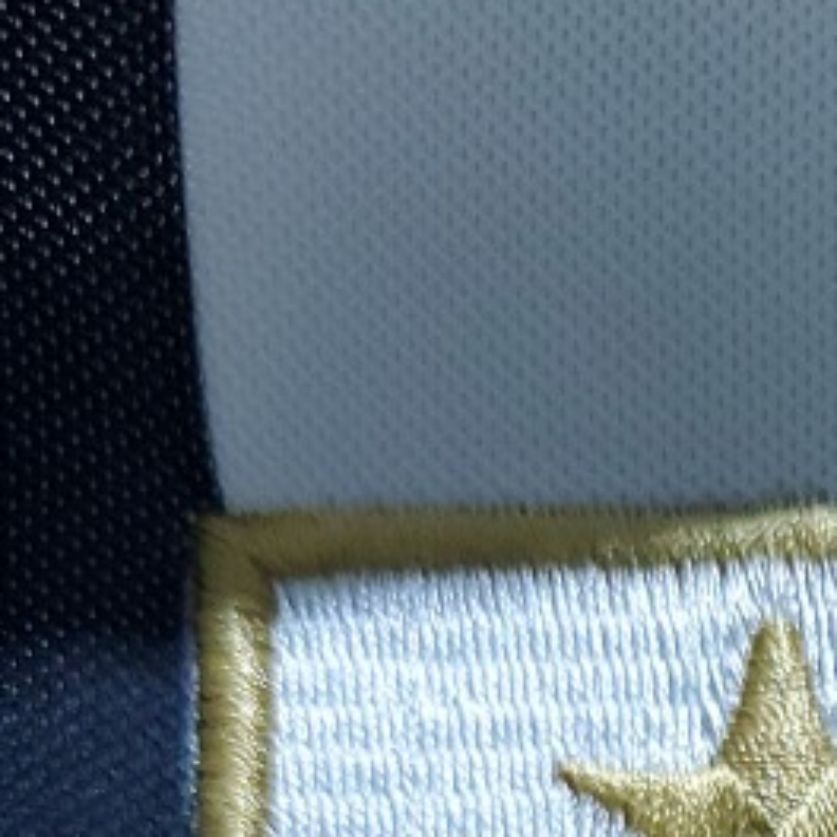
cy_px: 1671
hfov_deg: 17.3
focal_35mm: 94
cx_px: 1116
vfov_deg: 15.0
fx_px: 2571
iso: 200
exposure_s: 1/30
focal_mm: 4.3
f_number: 1.5
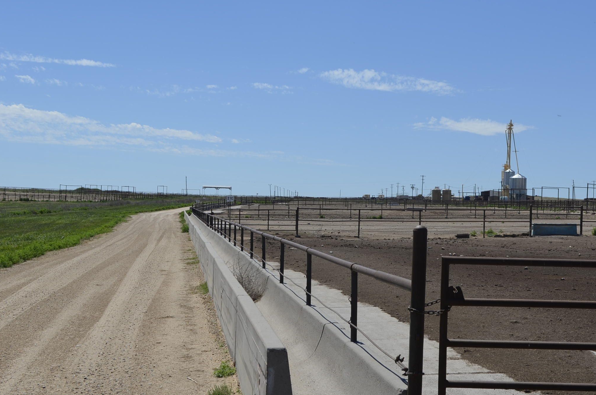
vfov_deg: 21.8
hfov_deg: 32.3
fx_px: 1024
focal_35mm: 62
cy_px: 190
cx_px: 359
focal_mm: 34
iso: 100
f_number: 9
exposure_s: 1/320
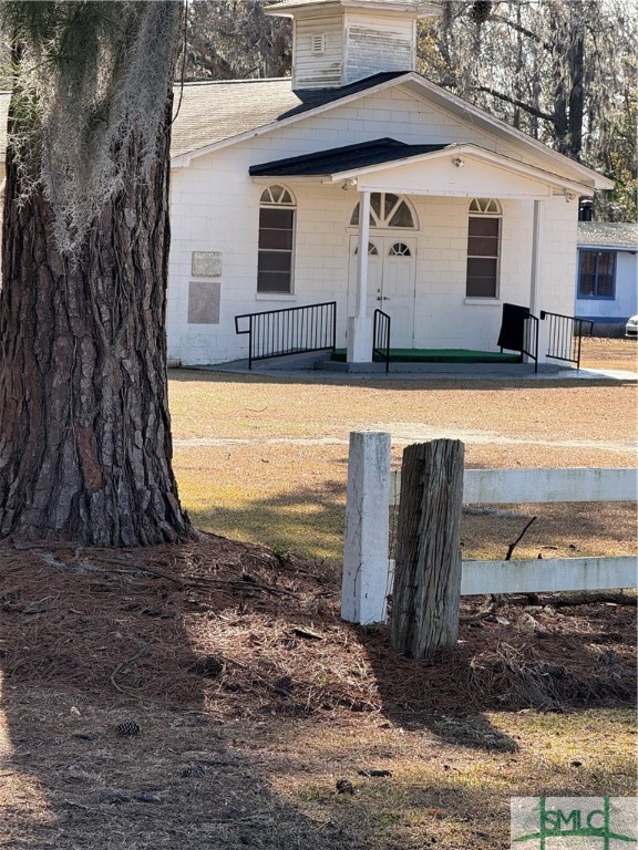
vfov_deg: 16.4
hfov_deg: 12.3
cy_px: 425
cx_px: 319
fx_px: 2949
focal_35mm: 120
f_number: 2.8
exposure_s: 1/550
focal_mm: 15.66
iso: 64
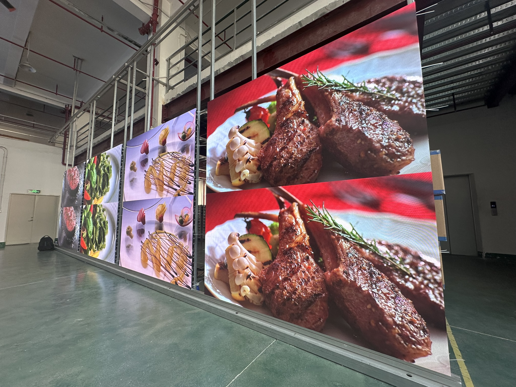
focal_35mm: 14
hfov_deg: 102.1
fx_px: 209
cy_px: 194
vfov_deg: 85.7
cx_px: 258
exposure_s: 1/99
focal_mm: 2.22
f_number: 2.2
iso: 80
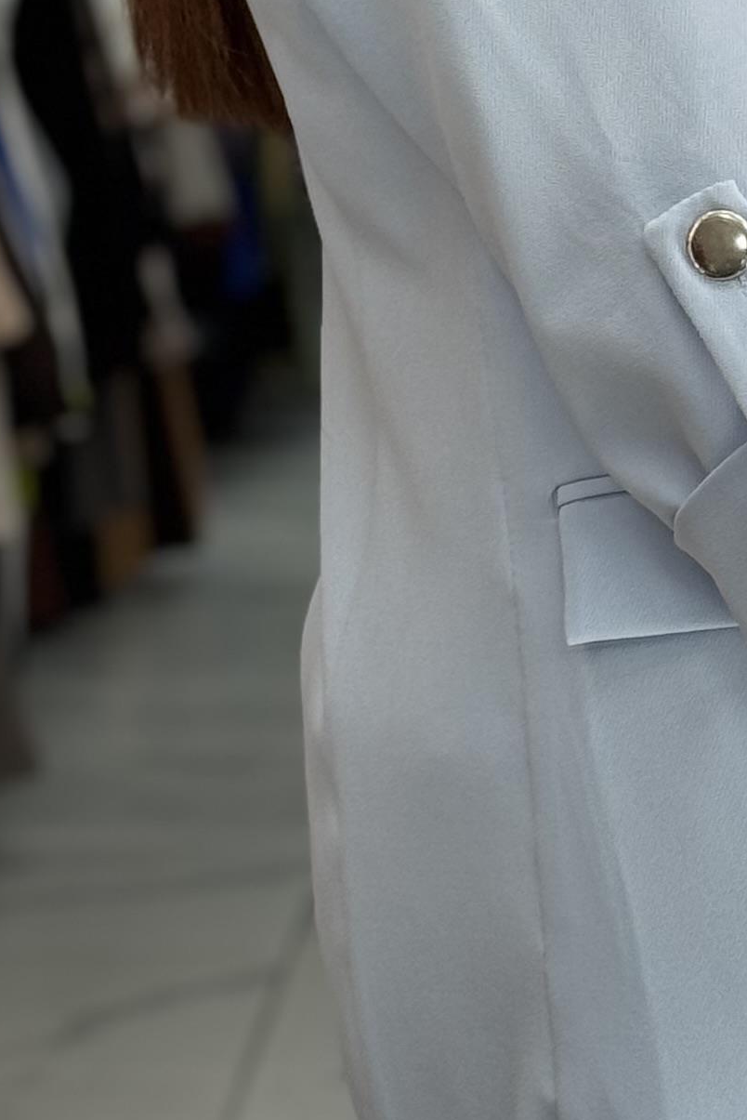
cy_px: 158
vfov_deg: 12.2
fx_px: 5194
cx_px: 800
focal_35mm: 167
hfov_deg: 8.2
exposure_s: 1/100
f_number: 1.78
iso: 50
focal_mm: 6.76
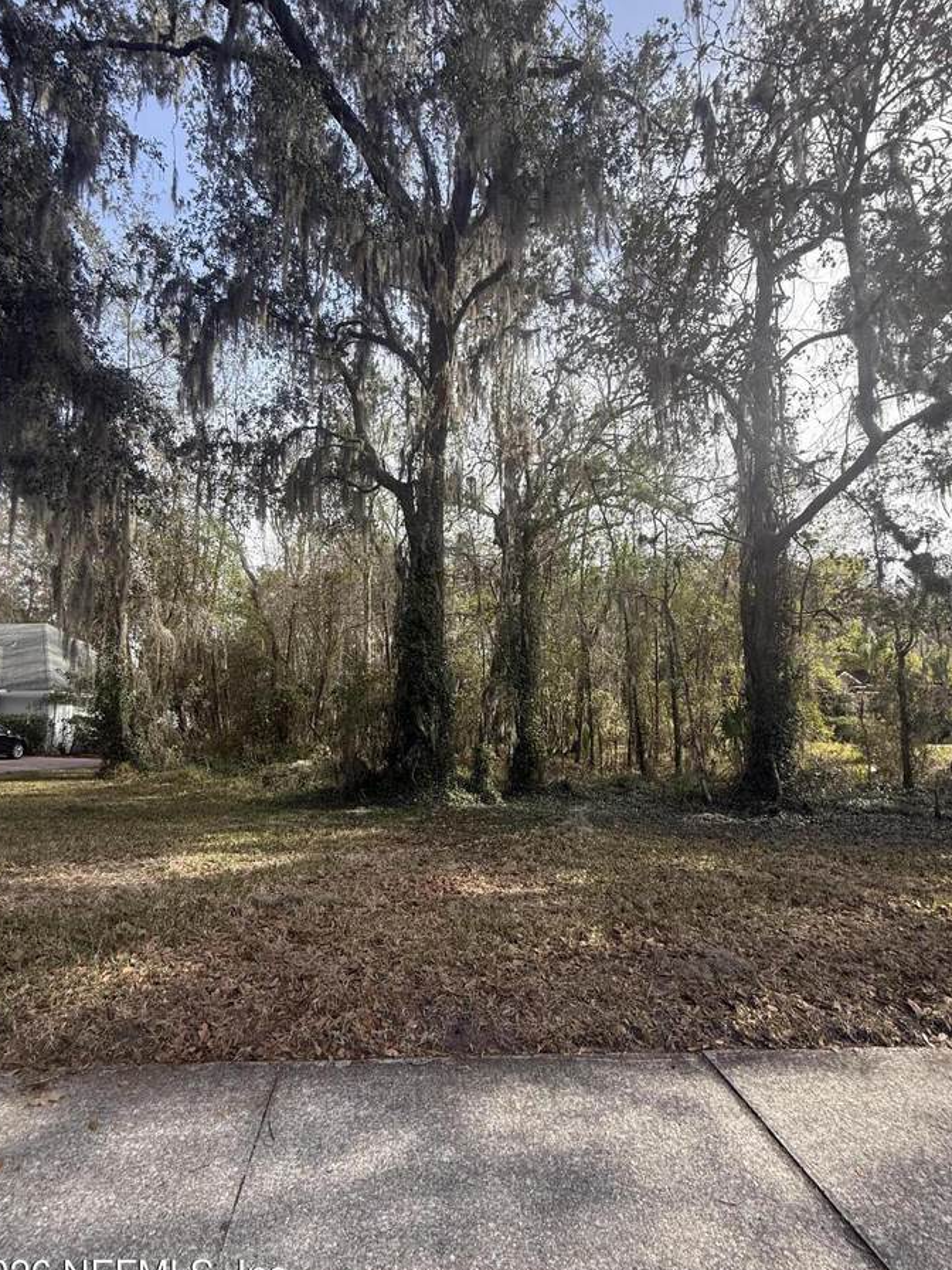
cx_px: 445
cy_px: 656
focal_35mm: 15
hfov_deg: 81.6
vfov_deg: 98.1
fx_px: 550
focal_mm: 2.22
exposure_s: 1/494
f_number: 2.2
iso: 50
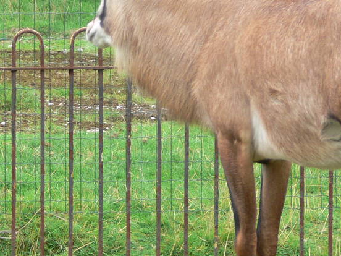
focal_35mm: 516
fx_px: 5083
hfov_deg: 3.8
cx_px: -45
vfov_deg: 2.9
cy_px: 25
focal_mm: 37.6
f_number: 4
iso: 80
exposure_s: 1/125
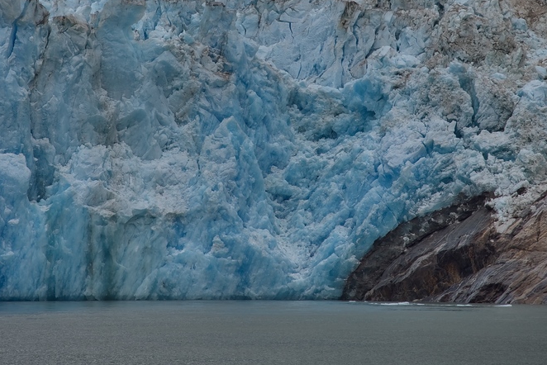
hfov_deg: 8.9
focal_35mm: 232
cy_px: 68
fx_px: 3526
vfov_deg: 5.9
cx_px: 259
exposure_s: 1/250
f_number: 5.6
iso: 100
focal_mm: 120
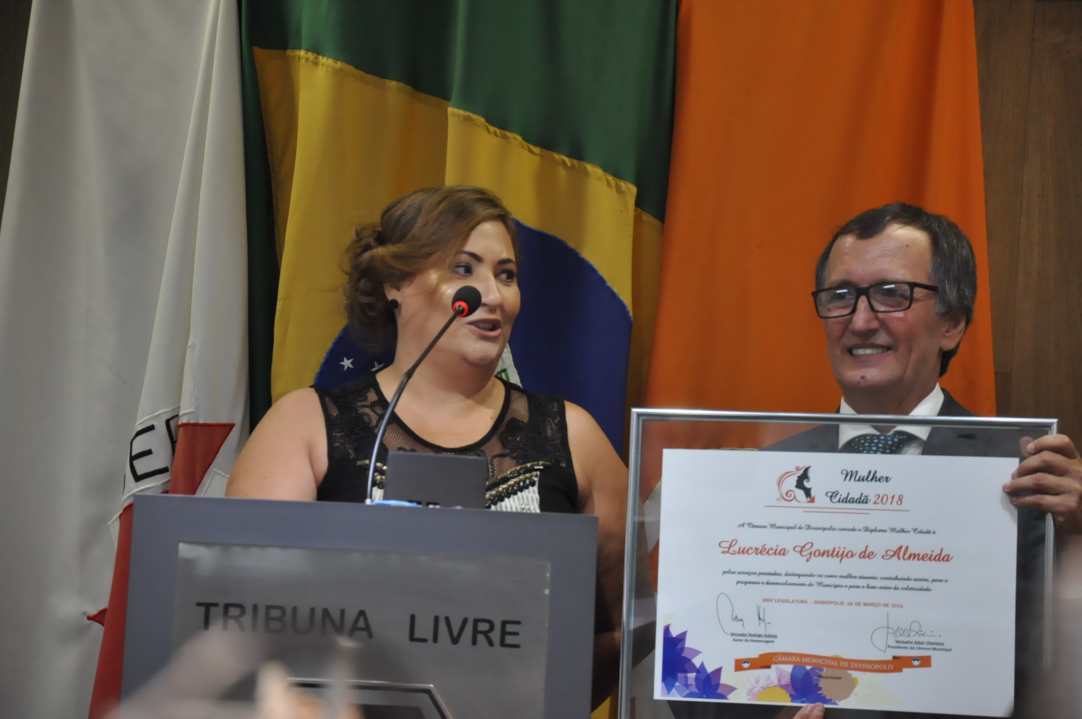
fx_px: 4728
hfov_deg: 13.1
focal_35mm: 158
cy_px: 360
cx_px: 541
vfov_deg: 8.7
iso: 2000
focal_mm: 105
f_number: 5.6
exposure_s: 1/125
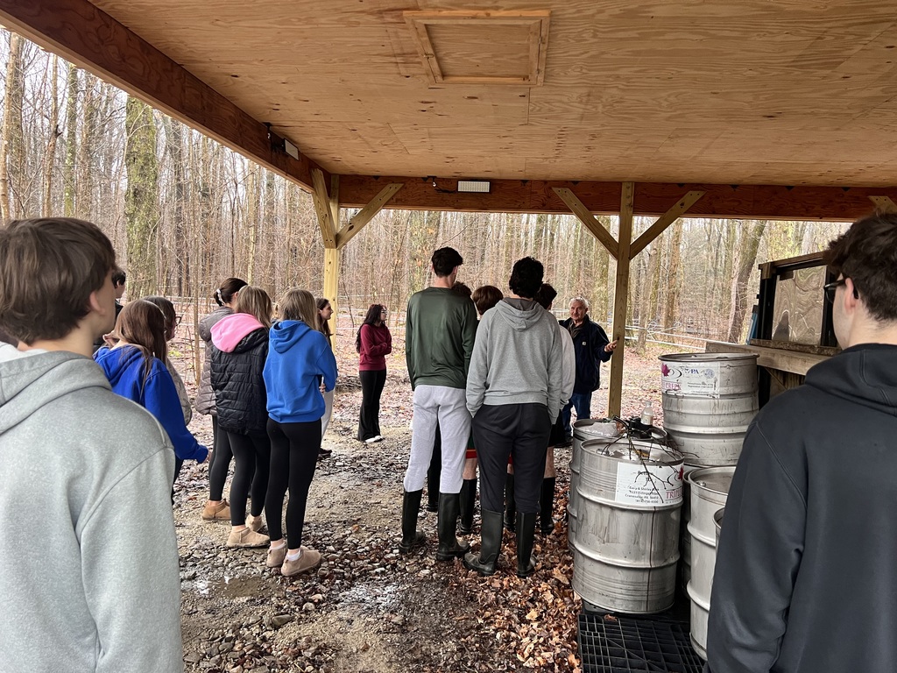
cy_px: 336
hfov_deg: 67.3
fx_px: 674
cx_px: 448
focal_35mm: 26
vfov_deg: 53.1
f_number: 1.5
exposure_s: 1/60
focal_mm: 5.7
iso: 160
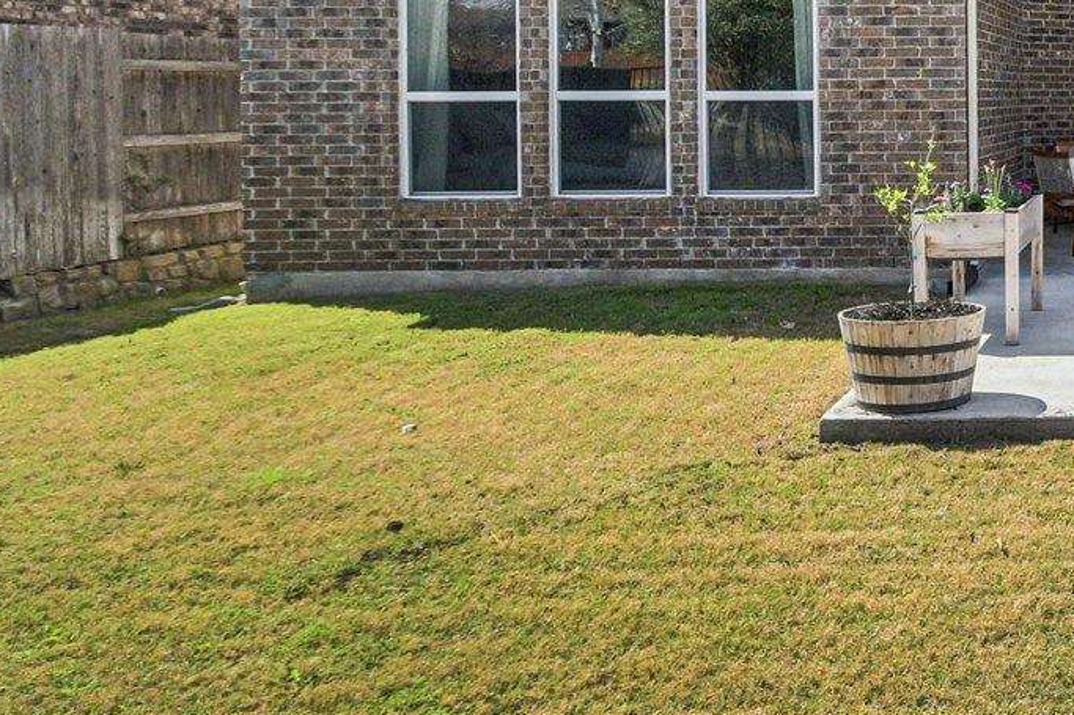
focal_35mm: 45
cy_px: 42
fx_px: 1342
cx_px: 1239
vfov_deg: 28.4
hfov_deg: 35.7
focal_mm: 10
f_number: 8
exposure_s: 1/800
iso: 400
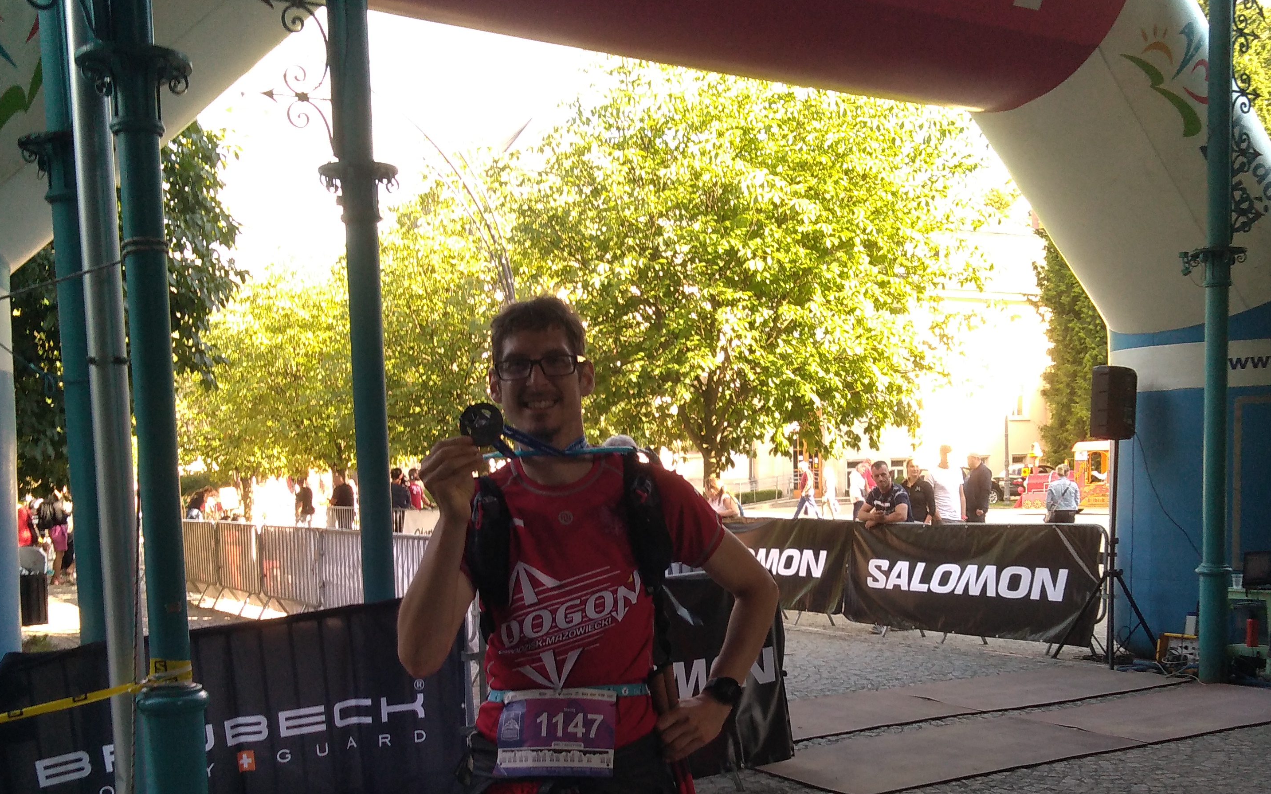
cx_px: 632
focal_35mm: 40
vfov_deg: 31.3
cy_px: 616
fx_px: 1386
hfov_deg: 49.3
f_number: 2.2
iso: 150
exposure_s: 1/120
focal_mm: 3.46
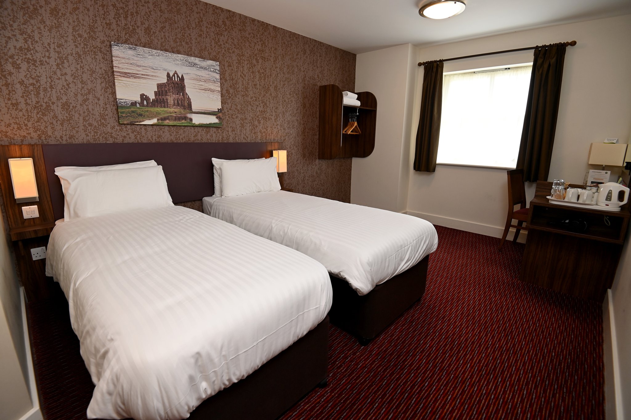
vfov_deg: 73.7
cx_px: 316
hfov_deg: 96.7
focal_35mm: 16
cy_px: 210
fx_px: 280
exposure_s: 1/60
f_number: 5
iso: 400
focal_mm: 16
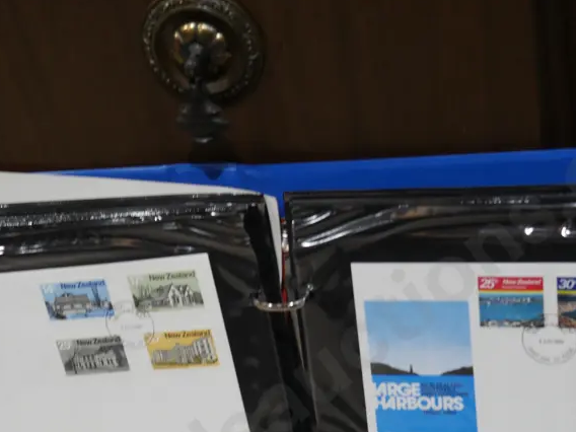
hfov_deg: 23.5
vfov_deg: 17.6
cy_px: 371
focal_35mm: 83
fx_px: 1381
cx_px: 330
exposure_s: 1/60
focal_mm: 23
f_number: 5.1
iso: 400
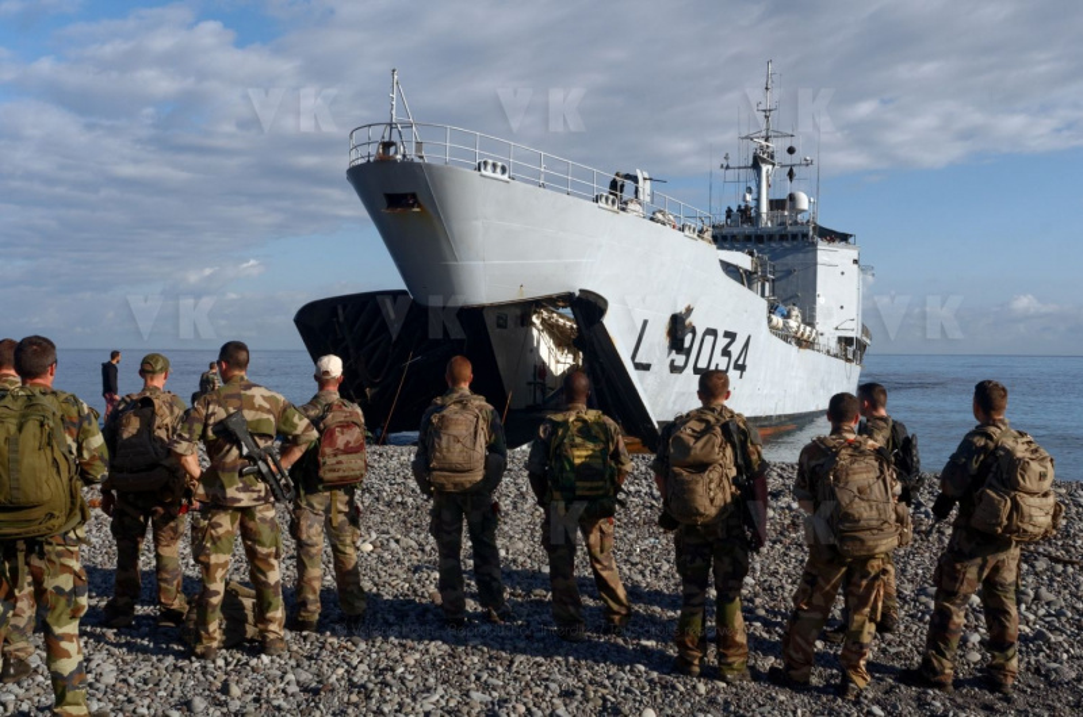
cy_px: 358
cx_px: 542
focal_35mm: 36
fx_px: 1081
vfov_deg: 36.7
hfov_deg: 53.2
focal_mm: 24
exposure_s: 1/500
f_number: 11
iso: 100
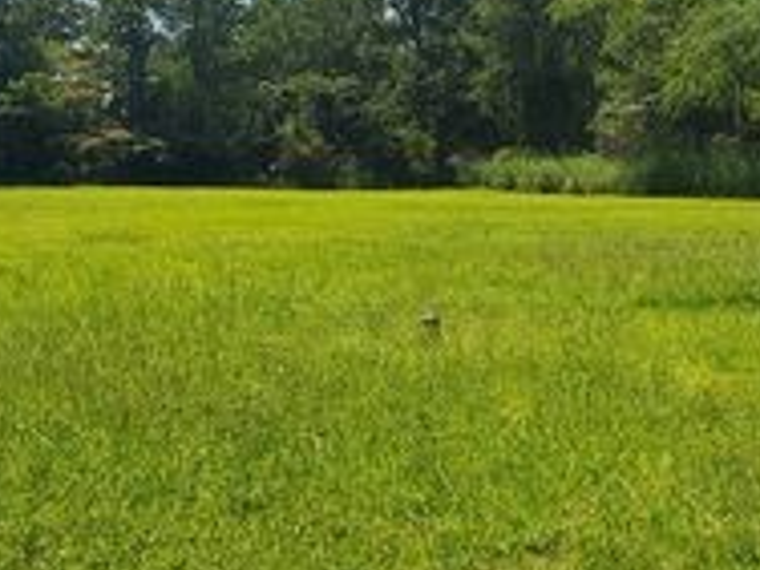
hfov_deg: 28.0
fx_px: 1515
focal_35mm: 69
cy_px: 245
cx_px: 493
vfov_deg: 21.3
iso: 50
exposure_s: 1/1287
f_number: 2.4
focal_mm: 4.3
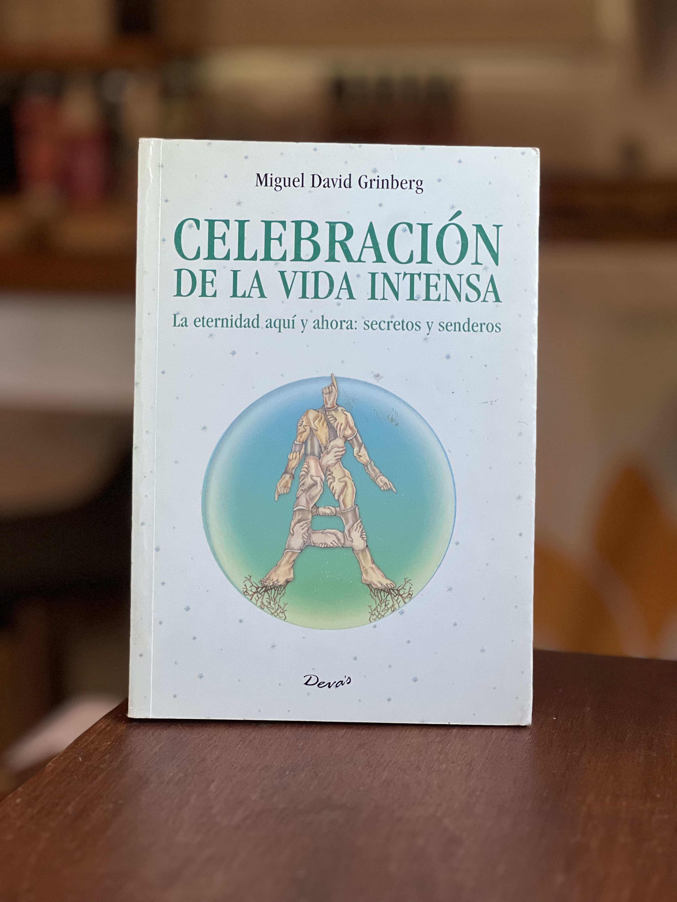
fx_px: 2008
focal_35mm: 77
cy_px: 451
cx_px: 338
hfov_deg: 19.1
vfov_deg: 25.3
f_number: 2.8
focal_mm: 9
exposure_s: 1/71
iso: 250
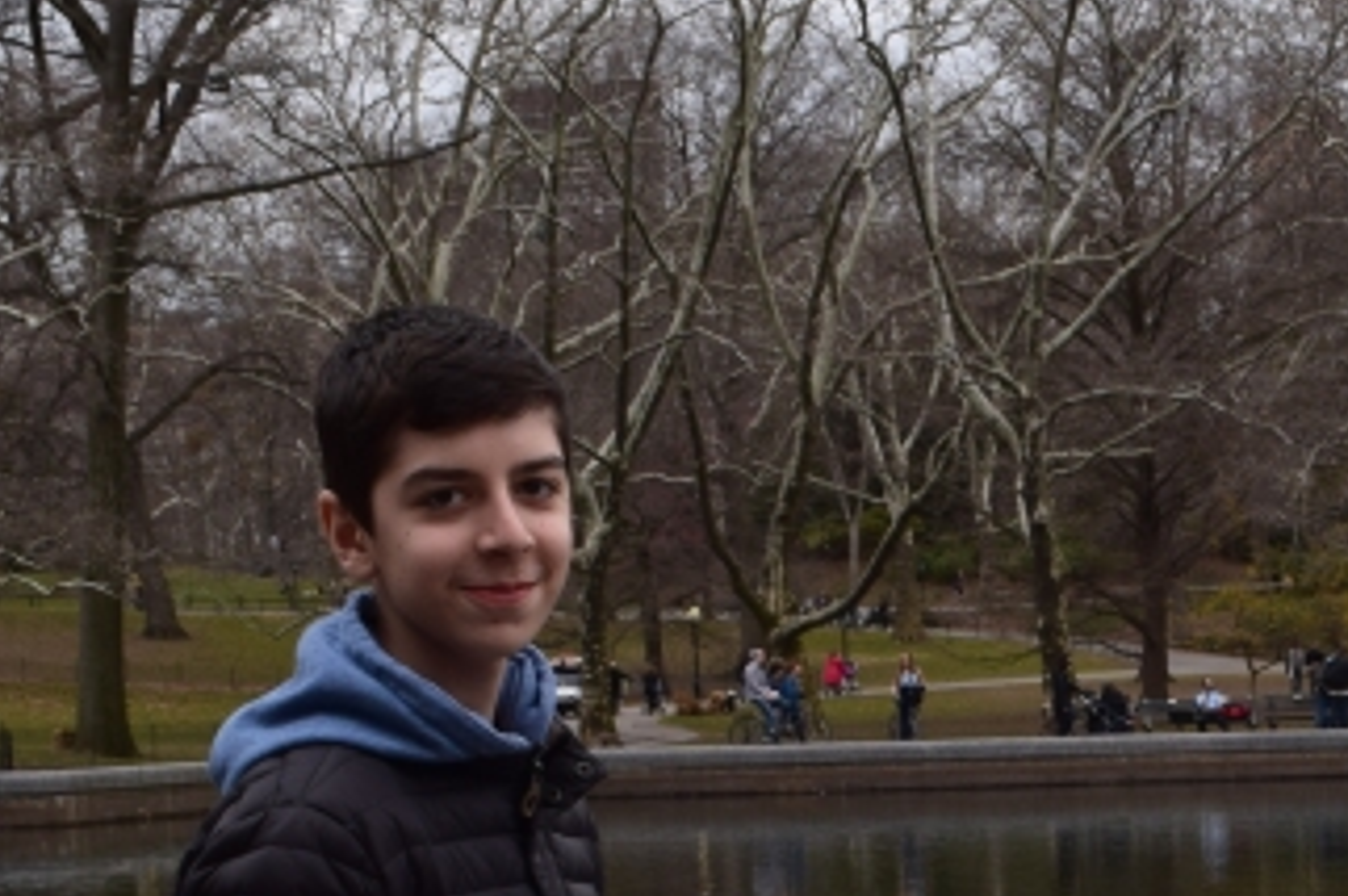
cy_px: 1139
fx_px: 3928
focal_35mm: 105
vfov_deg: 12.6
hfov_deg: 18.8
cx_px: 1411
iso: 400
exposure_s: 1/200
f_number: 10
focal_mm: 22
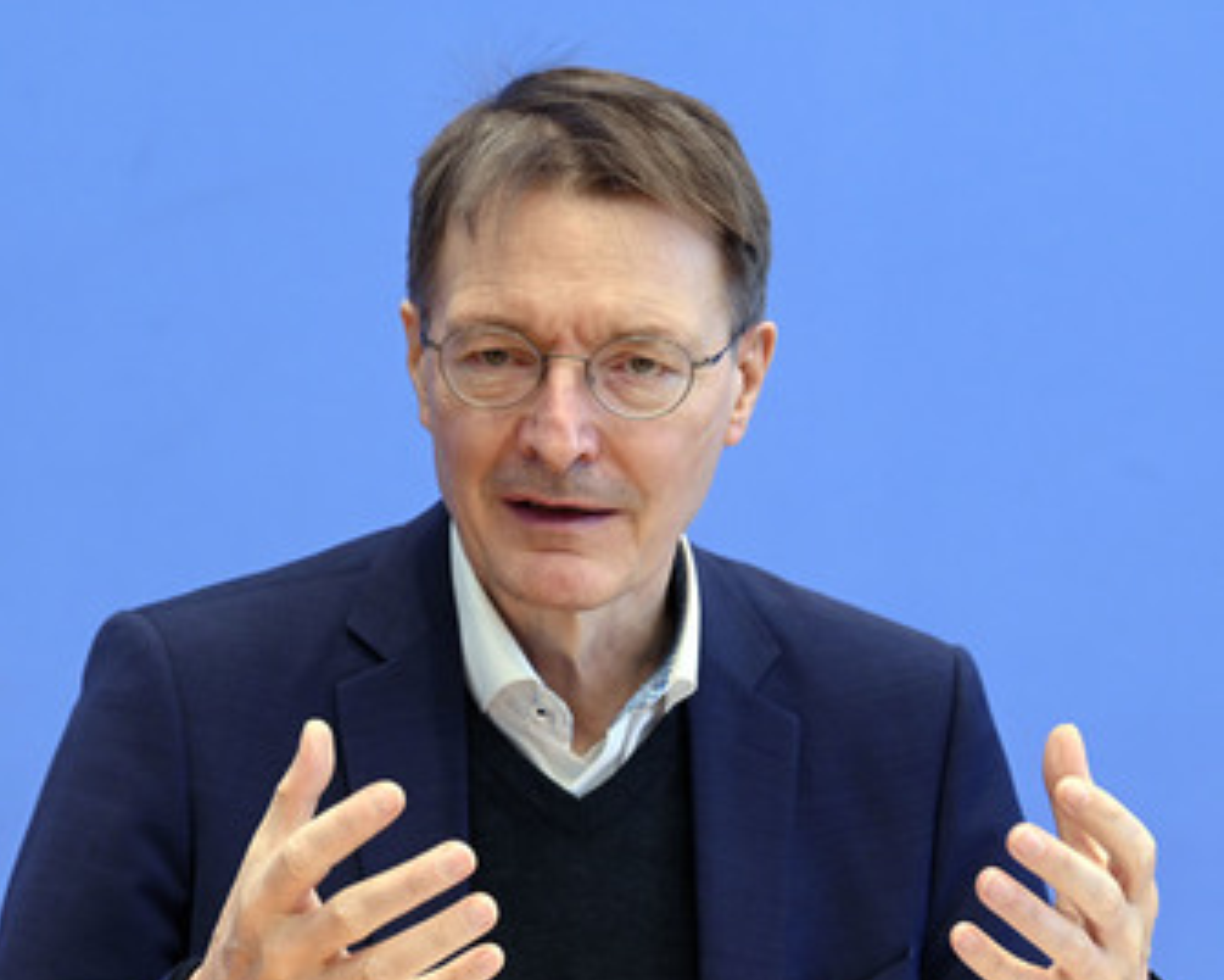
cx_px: 557
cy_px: 530
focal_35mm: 139
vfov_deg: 11.1
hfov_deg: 13.9
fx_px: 5035
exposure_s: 1/320
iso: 3200
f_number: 5.6
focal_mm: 110
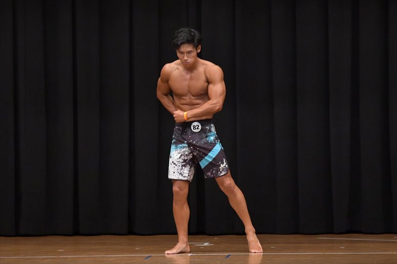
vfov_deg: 5.7
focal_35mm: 240
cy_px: 132
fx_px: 2645
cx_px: 198
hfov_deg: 8.6
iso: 6400
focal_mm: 160
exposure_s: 1/400
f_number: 5.6
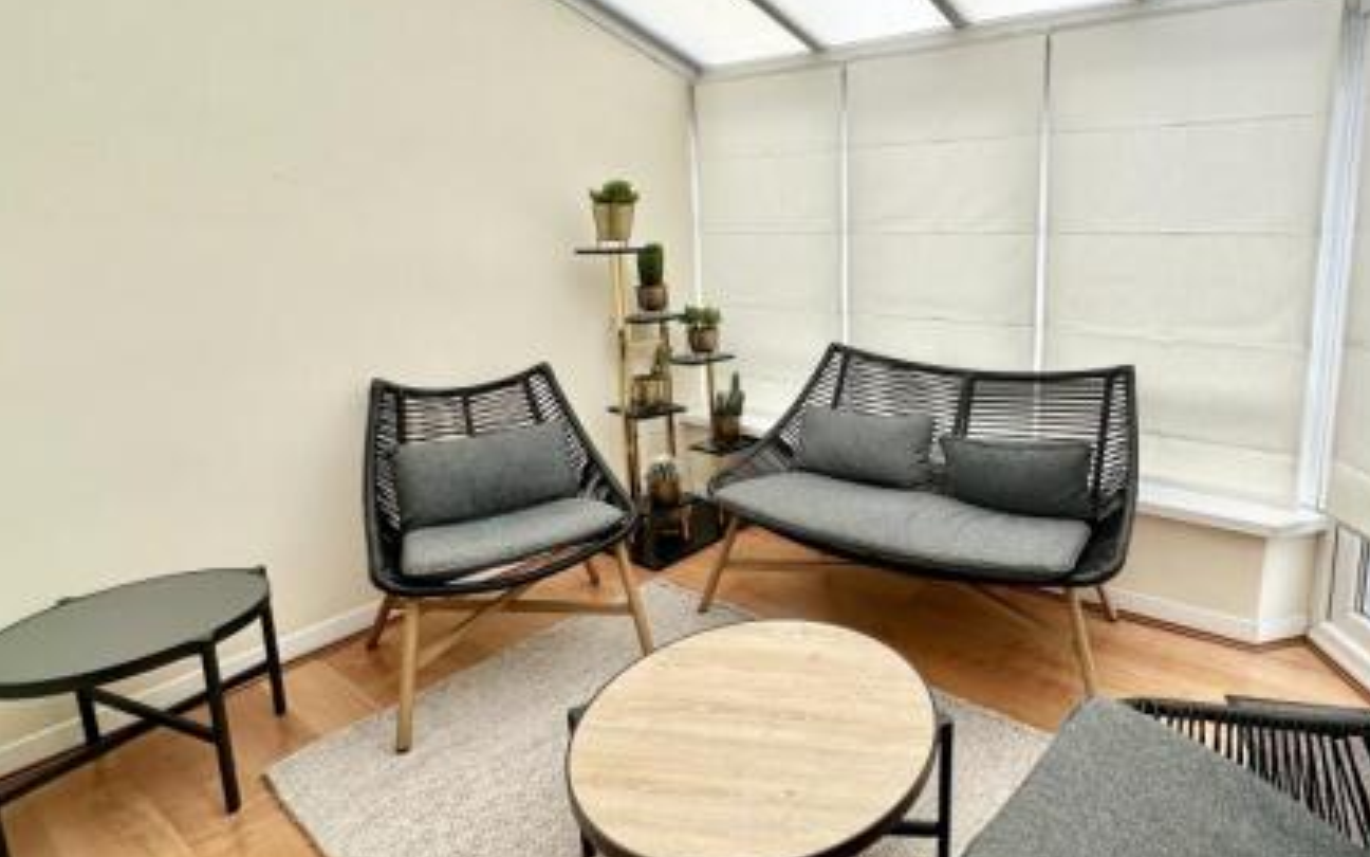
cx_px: 867
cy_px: 348
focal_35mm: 20
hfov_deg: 83.2
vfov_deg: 59.2
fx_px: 747
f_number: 2.2
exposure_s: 1/165
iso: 40
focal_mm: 2.22
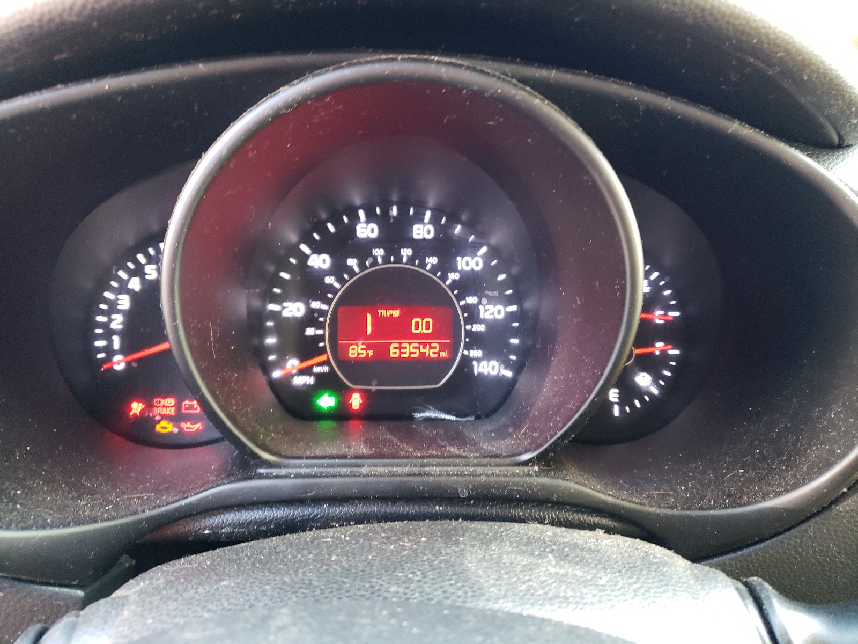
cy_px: 322
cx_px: 429
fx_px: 644
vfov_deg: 53.1
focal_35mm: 26
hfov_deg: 67.3
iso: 299
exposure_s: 1/40
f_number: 1.5
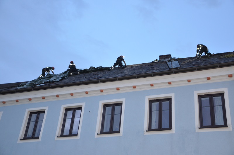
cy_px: 78
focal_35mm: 51
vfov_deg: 26.3
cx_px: 117
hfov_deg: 39.0
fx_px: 331
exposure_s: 1/6
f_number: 4.2
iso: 800
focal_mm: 34
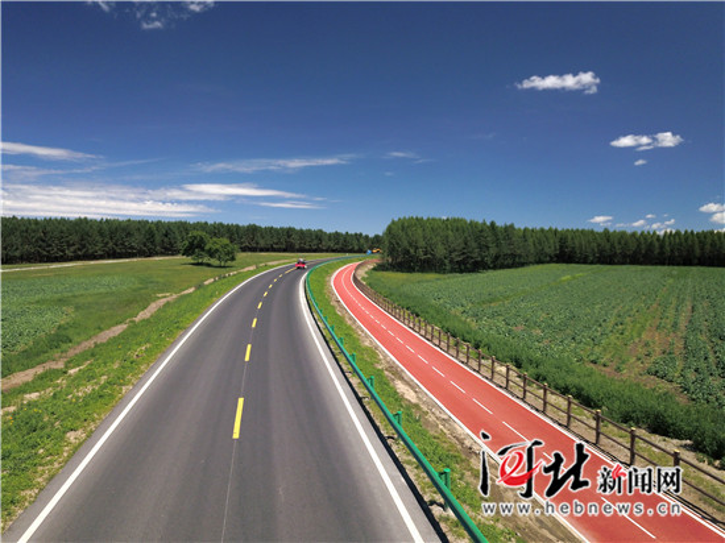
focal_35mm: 26
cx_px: 362
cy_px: 272
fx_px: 544
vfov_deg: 53.0
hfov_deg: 67.3
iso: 100
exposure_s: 1/1250
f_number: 2.2
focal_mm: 4.73
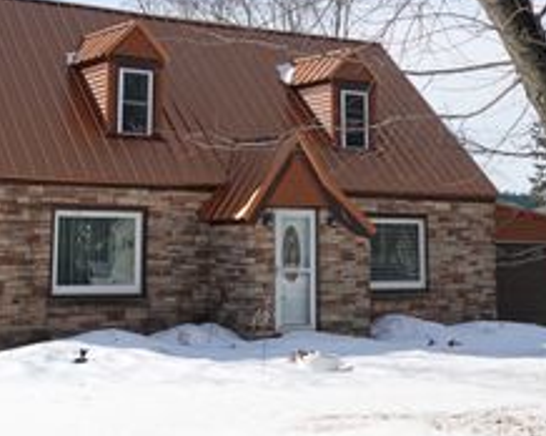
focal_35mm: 65
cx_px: 234
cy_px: 81
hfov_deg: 29.1
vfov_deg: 23.1
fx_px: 1049
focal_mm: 12.96
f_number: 4
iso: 100
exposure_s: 1/800
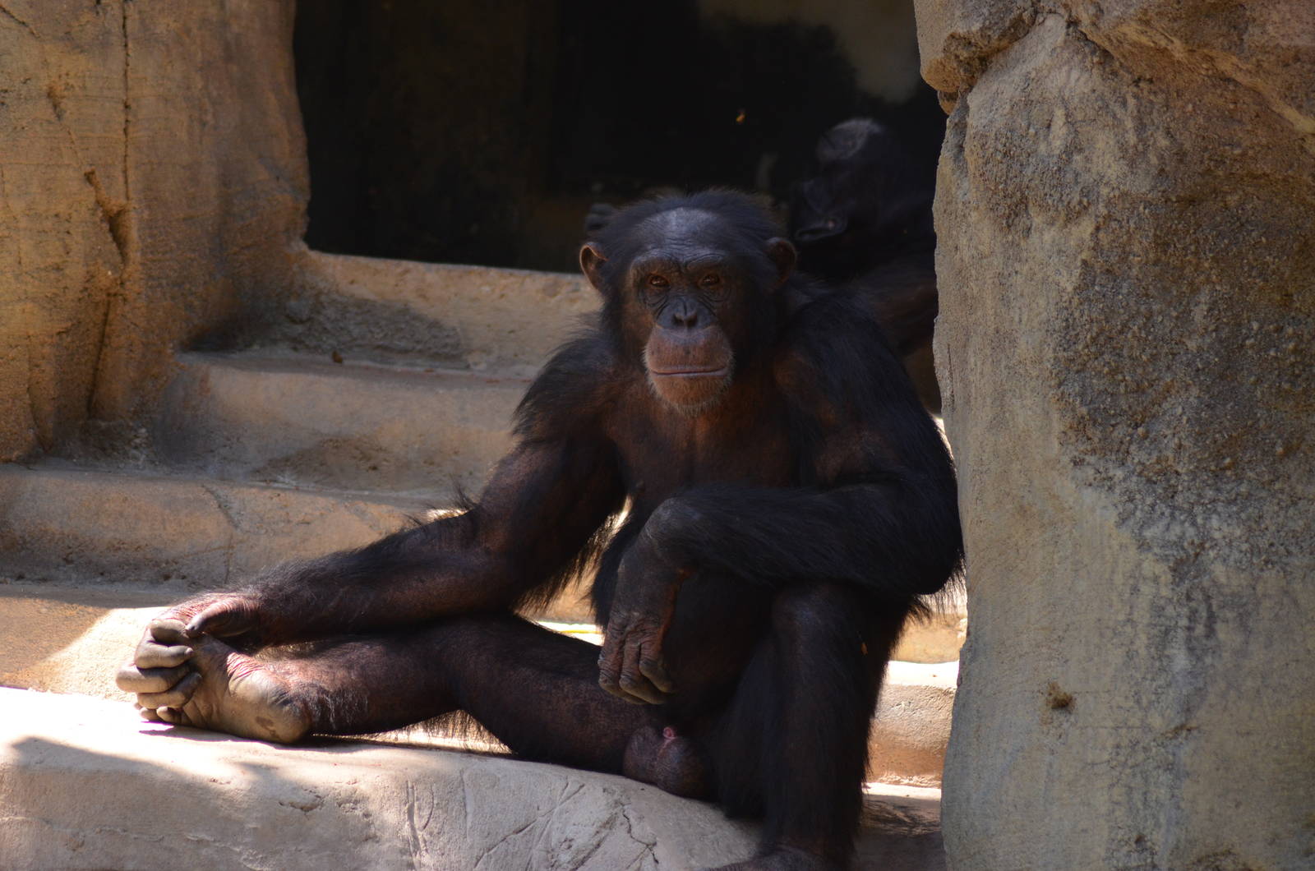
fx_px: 10936
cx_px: 658
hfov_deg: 6.9
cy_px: 436
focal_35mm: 300
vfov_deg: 4.6
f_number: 4.8
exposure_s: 1/640
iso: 800
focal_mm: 200
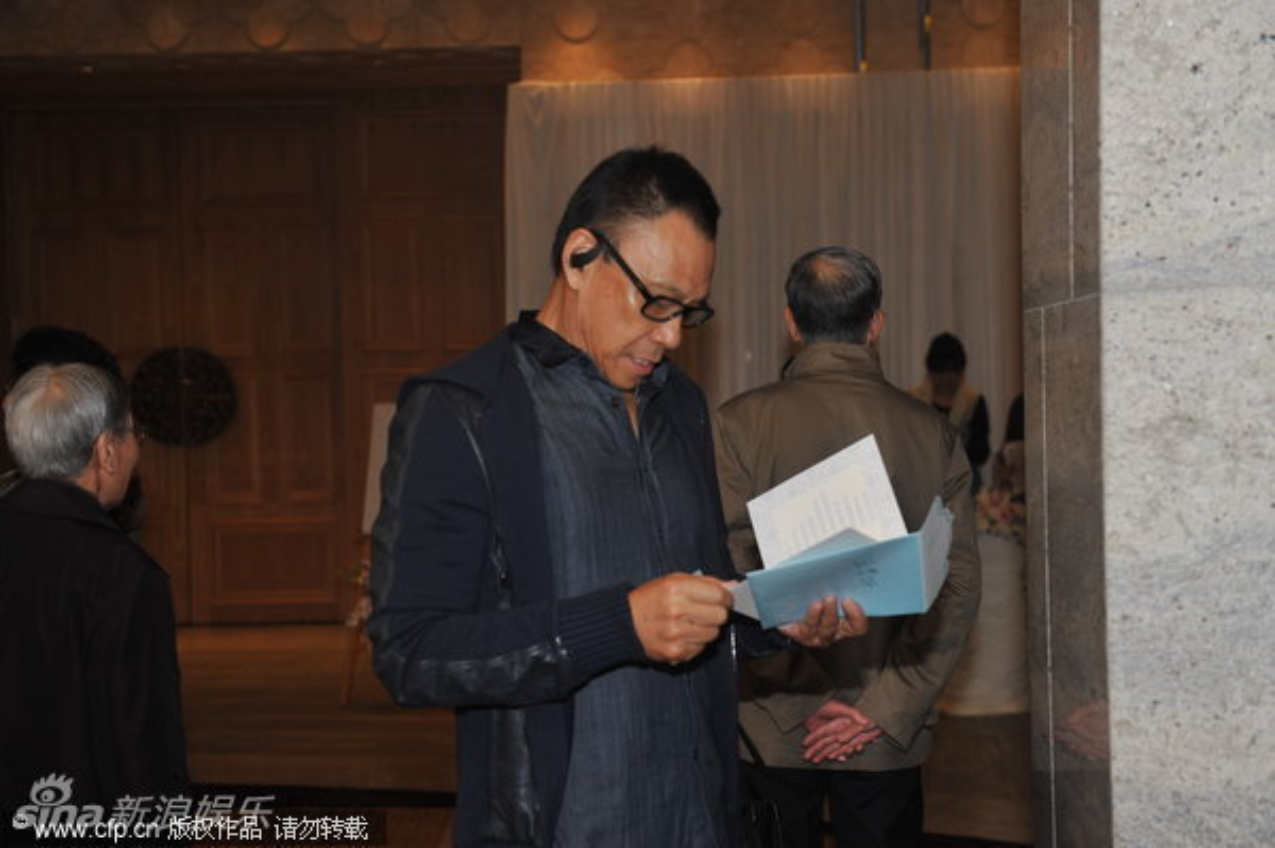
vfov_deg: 25.9
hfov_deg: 38.2
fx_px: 1840
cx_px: 638
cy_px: 424
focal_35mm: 52
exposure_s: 1/250
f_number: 4
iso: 800
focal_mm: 52
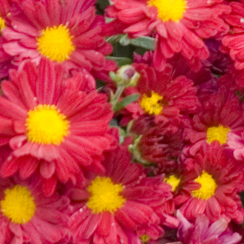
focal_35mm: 494
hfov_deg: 3.5
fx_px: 3941
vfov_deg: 3.5
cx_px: 556
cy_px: 317
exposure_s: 1/80
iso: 400
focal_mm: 75
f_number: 7.1
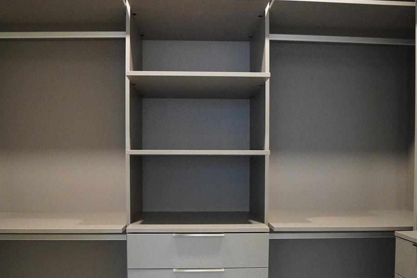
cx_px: 207
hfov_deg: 69.4
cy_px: 180
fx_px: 301
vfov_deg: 48.9
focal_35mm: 26
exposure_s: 1/125
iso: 6400
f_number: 4
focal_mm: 10
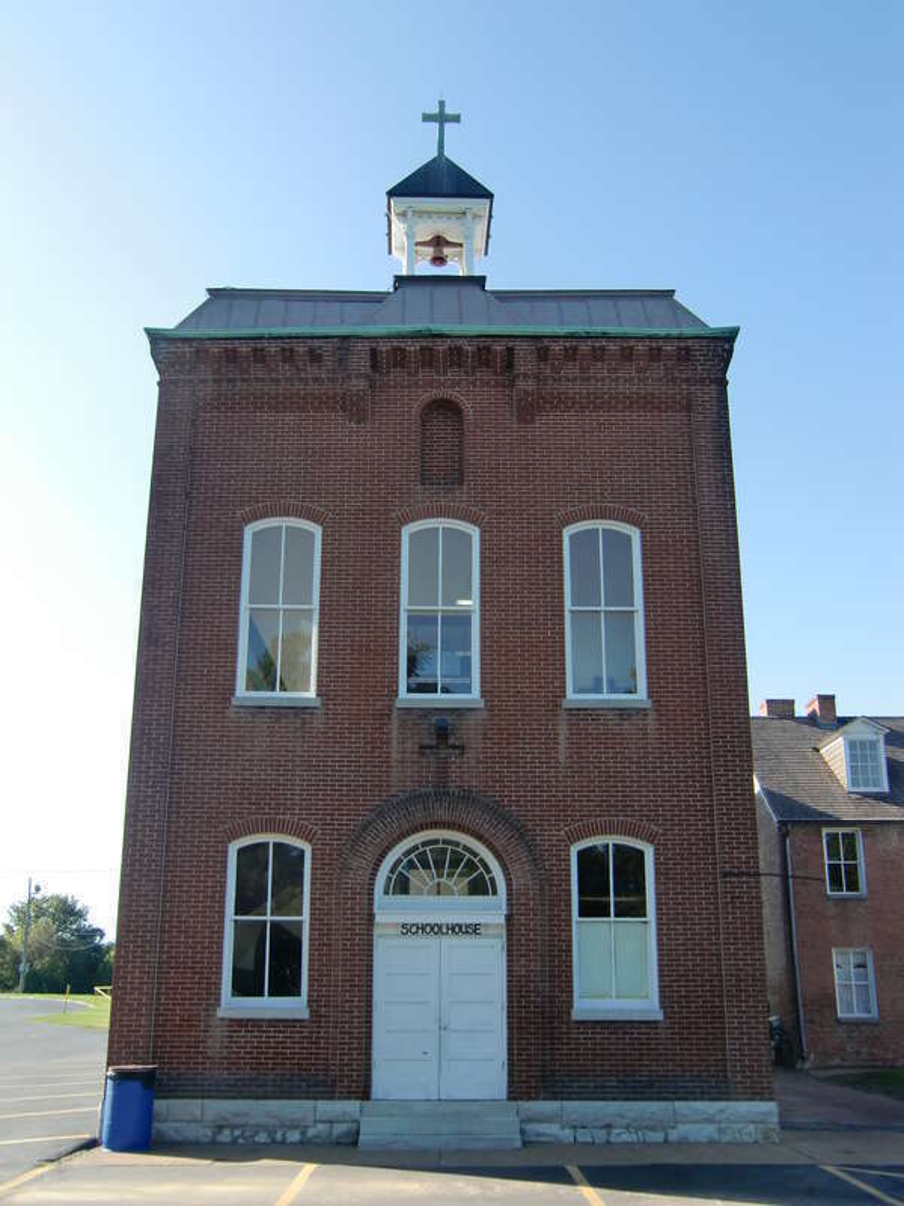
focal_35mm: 34
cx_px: 452
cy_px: 603
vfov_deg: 54.0
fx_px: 1184
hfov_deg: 41.8
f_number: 3.6
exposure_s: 1/320
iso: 64
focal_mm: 6.1
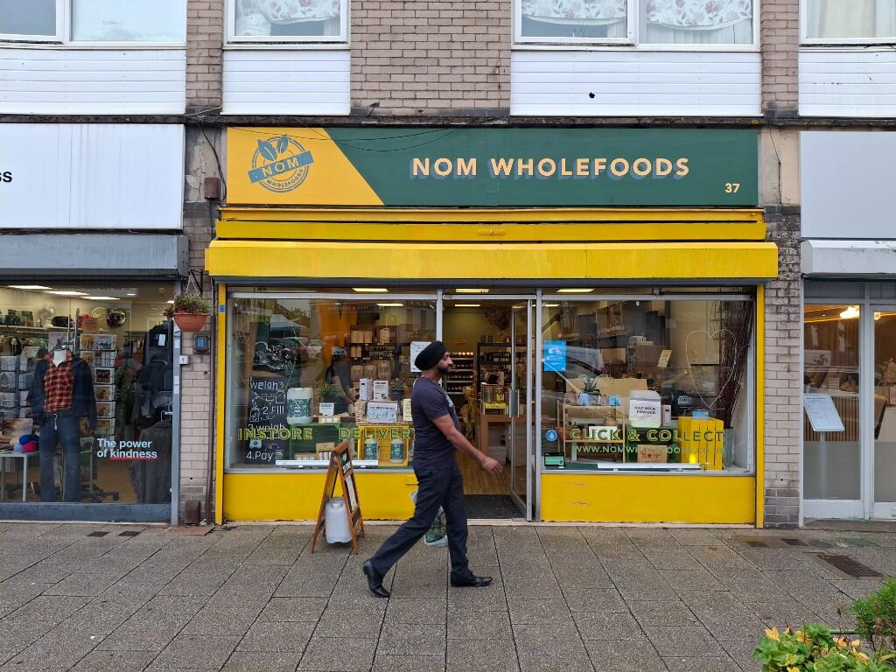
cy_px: 336
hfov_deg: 69.4
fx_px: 647
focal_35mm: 25
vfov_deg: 54.9
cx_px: 448
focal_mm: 4.69
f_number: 1.8
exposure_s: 1/175
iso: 32
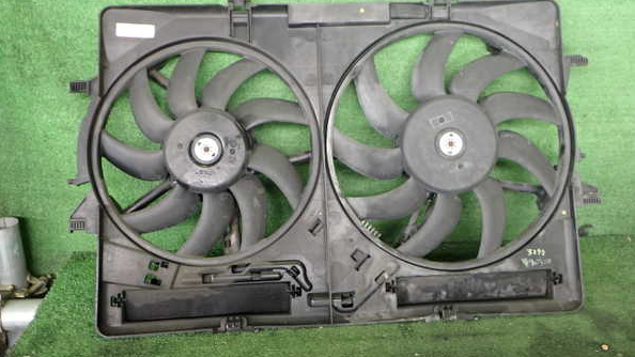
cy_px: 149
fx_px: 556
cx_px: 319
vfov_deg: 35.5
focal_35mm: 33
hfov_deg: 59.5
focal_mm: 5.4
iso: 250
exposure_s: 1/30
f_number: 2.3
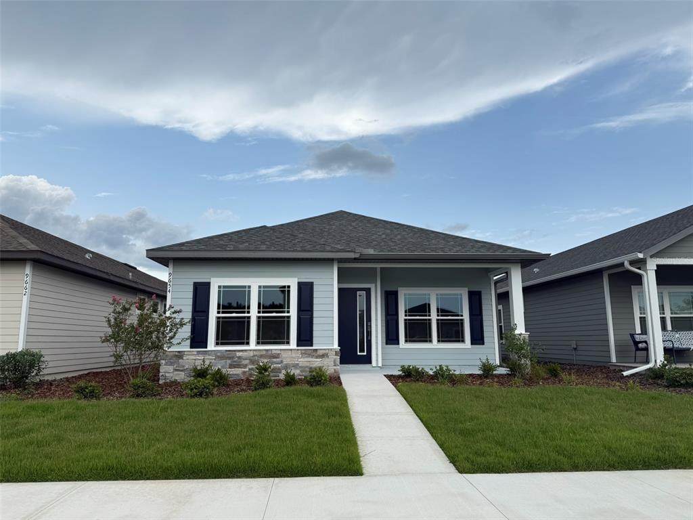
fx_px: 480
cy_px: 260
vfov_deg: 56.8
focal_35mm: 24
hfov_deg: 71.6
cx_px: 346
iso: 80
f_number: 1.78
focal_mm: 6.76
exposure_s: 1/1812
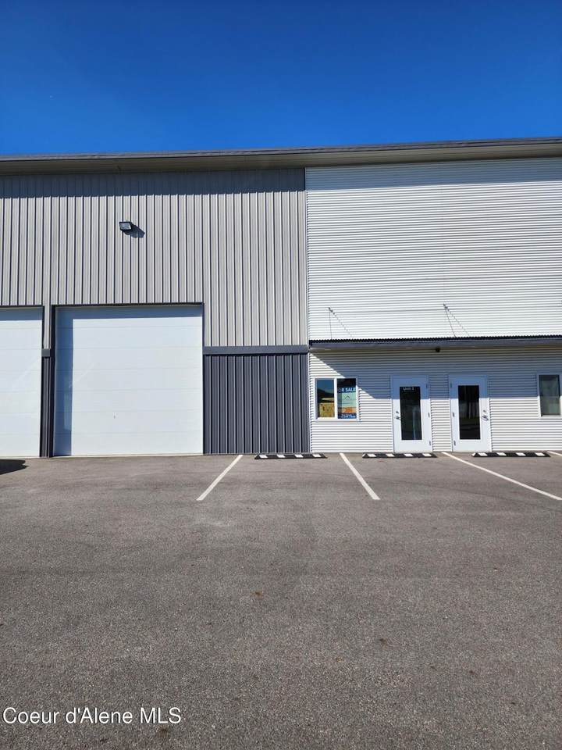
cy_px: 375
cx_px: 281
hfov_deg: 58.9
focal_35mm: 23
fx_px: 498
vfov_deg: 73.9
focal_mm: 6.4
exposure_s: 1/1135
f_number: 1.8
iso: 12
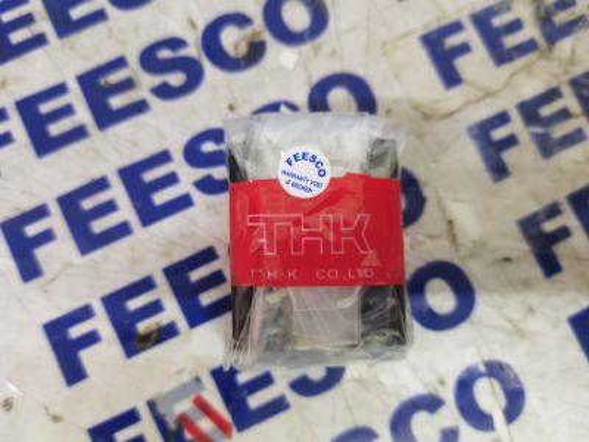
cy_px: 221
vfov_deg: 53.1
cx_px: 294
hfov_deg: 67.3
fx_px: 442
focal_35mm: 26
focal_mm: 5.58
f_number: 1.8
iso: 640
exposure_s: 1/18
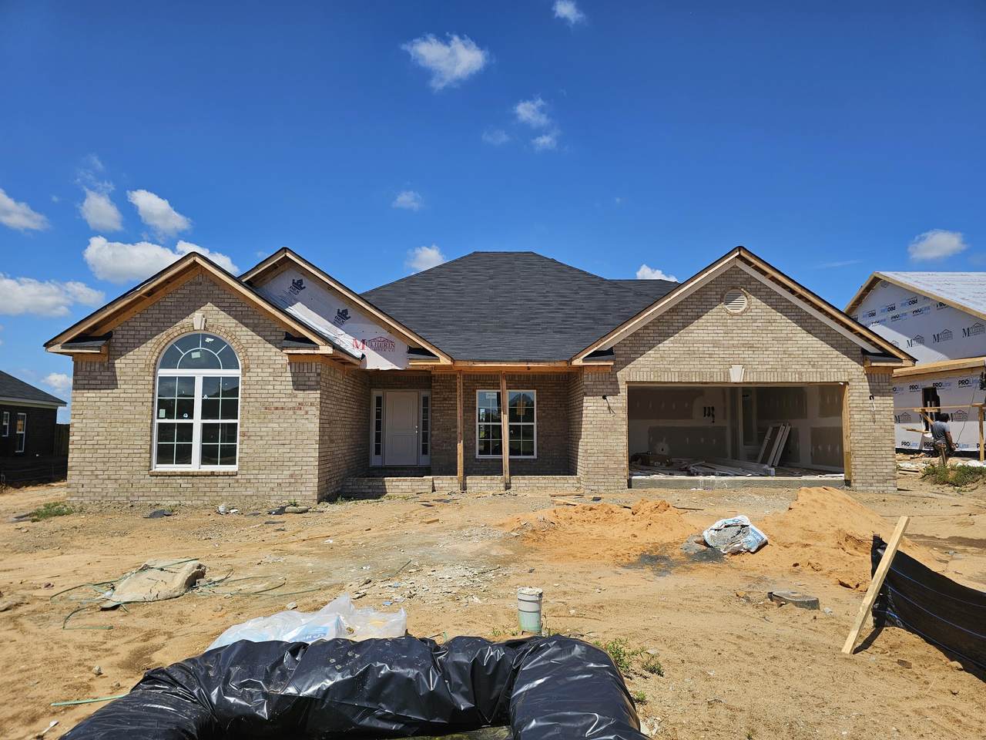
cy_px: 370
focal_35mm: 23
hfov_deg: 73.9
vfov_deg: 58.9
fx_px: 655
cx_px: 493
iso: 10
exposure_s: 1/1212
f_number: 1.7
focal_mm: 6.3
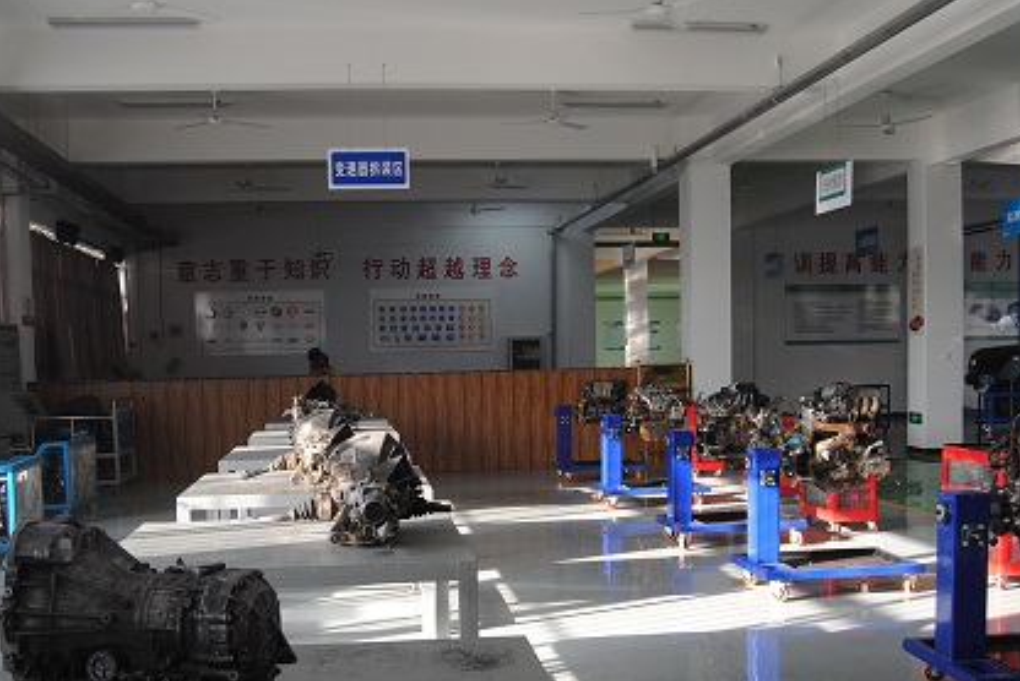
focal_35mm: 40
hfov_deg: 48.4
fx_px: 1134
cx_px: 473
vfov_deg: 33.2
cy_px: 438
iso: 200
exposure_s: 1/100
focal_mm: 20
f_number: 5
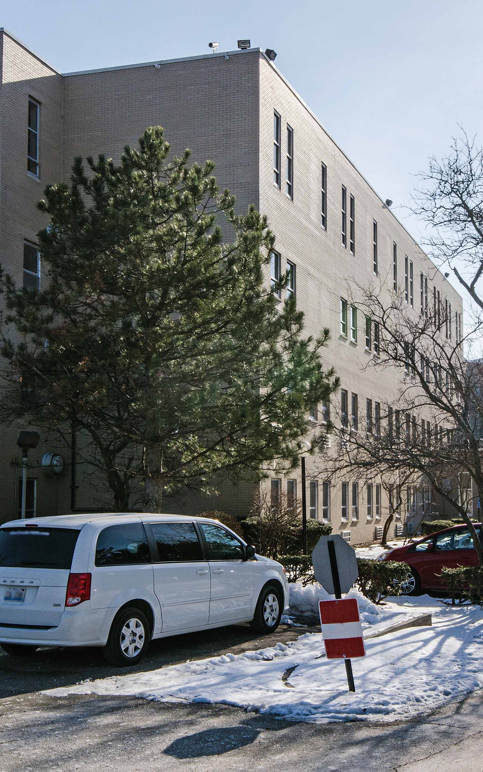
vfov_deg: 39.6
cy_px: 387
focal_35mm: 51
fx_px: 1074
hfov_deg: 25.3
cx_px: 258
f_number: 16
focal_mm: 22
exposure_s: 1/200
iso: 100
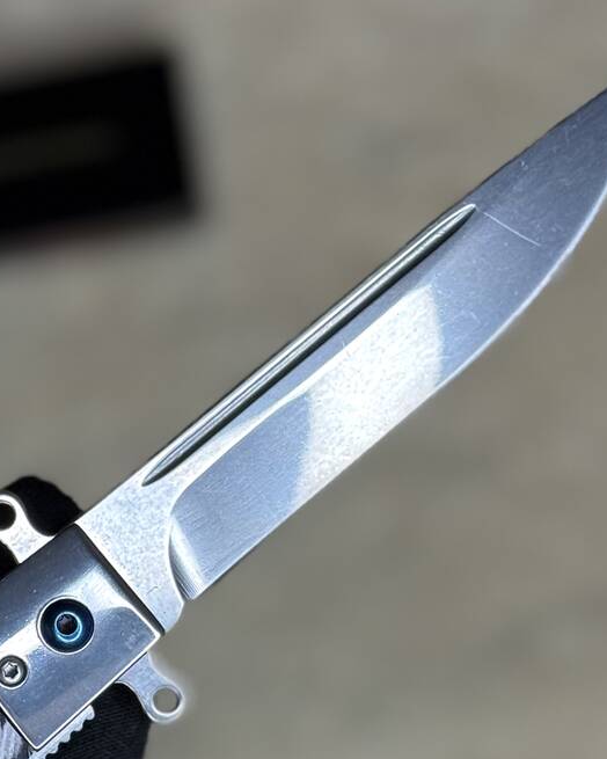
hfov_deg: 12.5
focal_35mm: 122
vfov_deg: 15.6
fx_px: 2740
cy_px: 627
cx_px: 46
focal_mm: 6.76
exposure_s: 1/242
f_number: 1.78
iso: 200
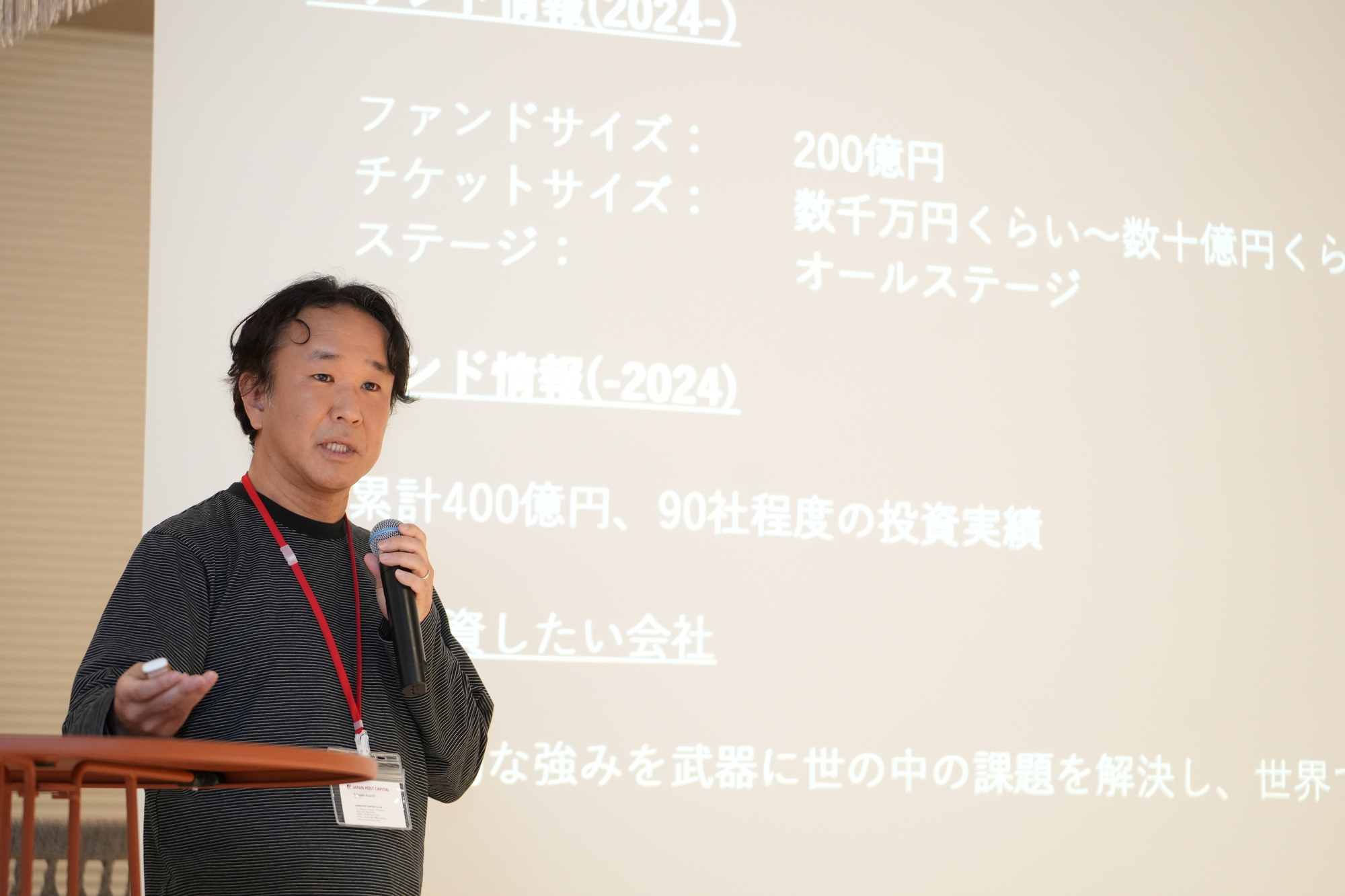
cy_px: 448
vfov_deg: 12.8
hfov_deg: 19.1
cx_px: 672
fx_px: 3997
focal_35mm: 107
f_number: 2.8
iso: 2500
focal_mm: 107
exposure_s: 1/125
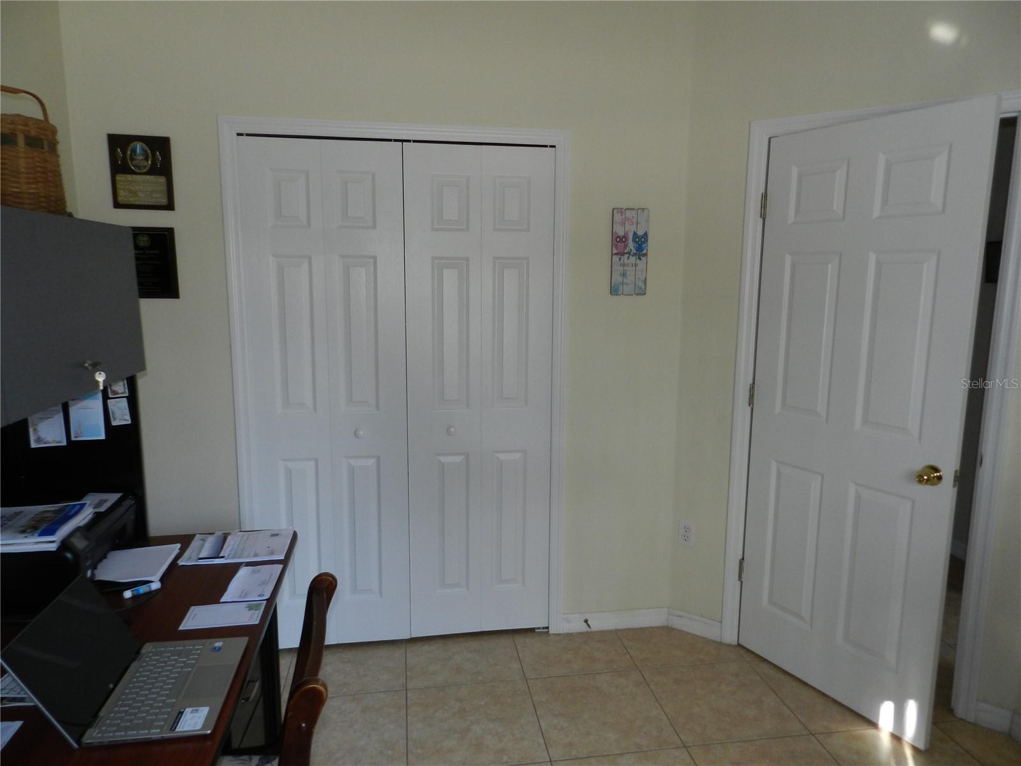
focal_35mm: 23
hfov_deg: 73.9
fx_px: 678
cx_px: 510
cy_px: 383
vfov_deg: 58.9
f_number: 3.4
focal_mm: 4
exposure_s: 1/30
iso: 200
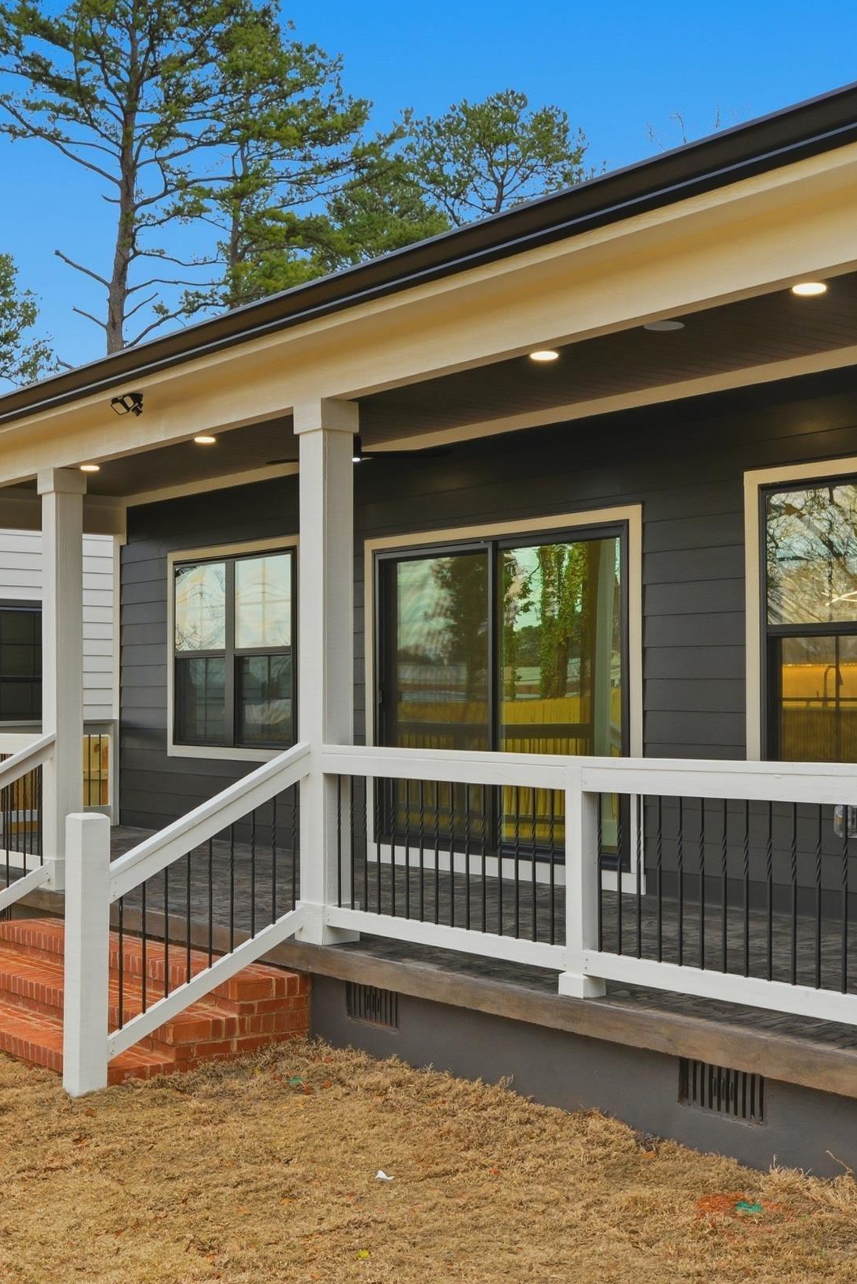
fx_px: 1642
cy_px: 646
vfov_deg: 42.7
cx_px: 335
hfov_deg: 29.2
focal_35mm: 46
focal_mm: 20
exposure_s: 1/160
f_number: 9
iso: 250
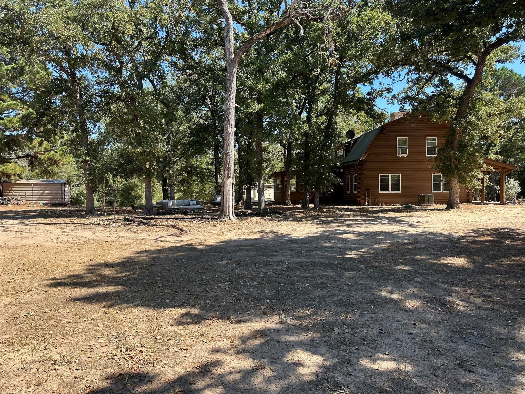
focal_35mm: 24
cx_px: 262
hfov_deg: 71.6
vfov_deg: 56.8
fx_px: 364
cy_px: 197
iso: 80
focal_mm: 6.86
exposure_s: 1/1304
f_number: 1.78
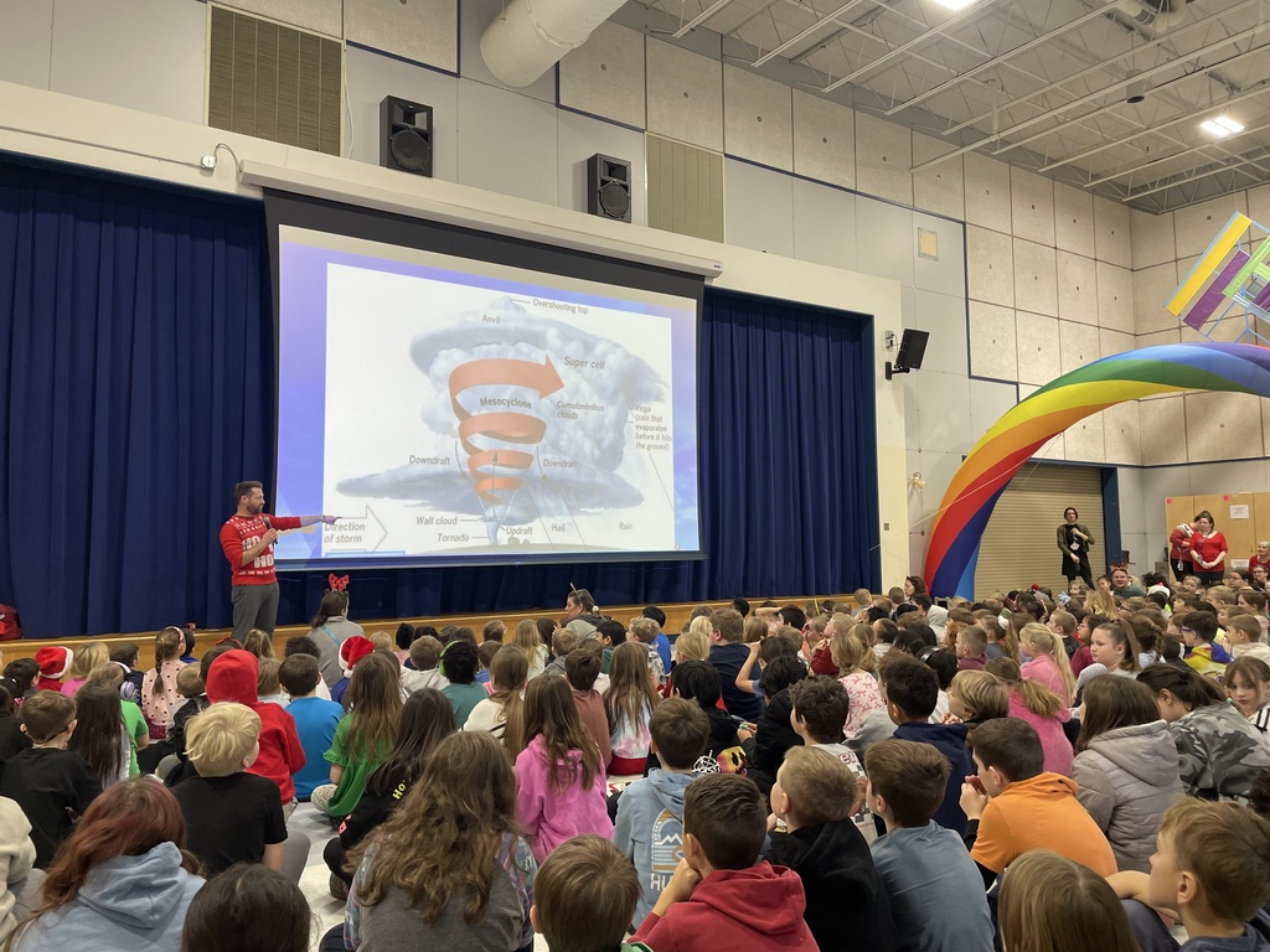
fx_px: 954
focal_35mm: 26
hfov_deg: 67.3
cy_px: 476
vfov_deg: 53.1
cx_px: 635
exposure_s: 1/60
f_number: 1.6
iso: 80
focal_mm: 4.2
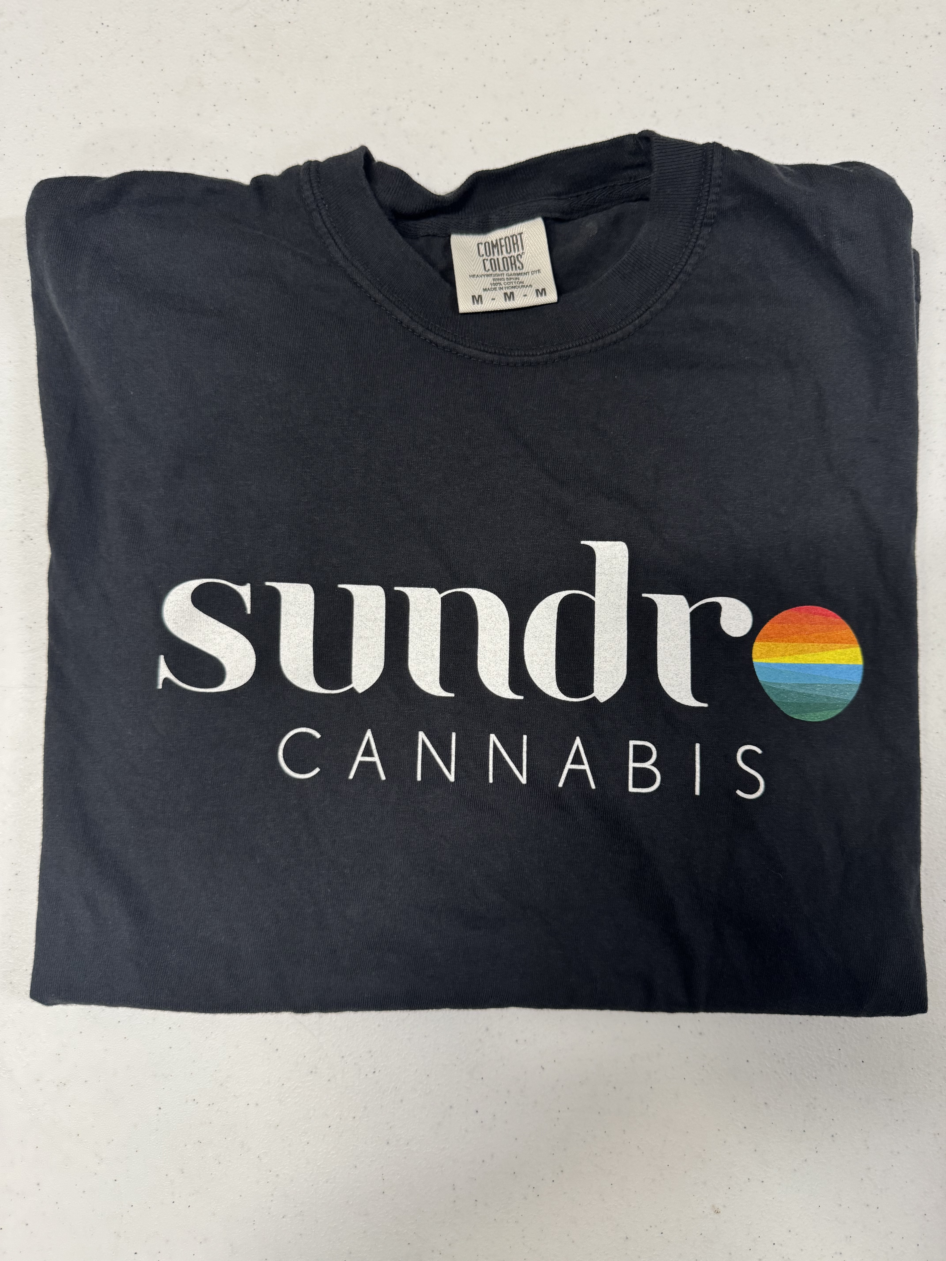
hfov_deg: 56.8
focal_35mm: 24
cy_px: 630
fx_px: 875
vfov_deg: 71.6
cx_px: 473
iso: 200
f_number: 1.78
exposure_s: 1/60
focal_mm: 6.76
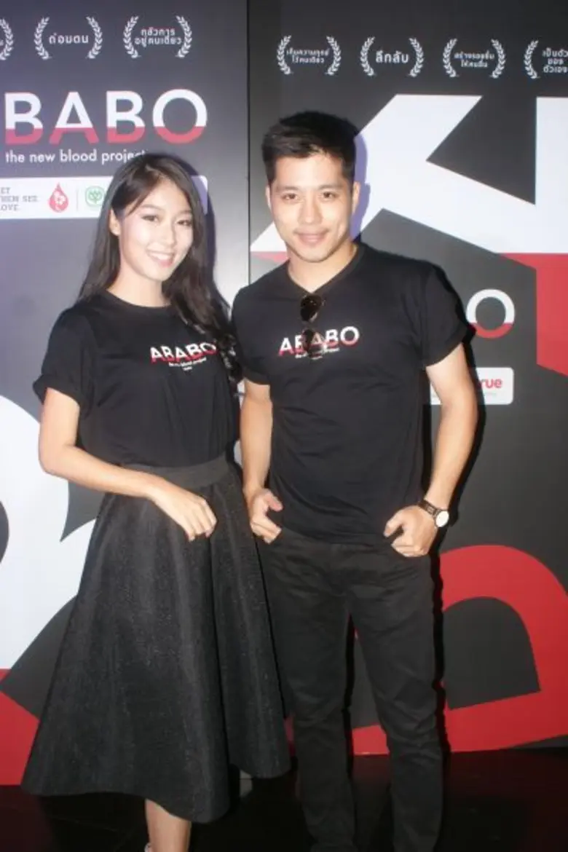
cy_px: 426
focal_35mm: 36
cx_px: 284
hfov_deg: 36.9
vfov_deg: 53.1
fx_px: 852
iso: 400
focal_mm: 24
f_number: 5.6
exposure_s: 1/60
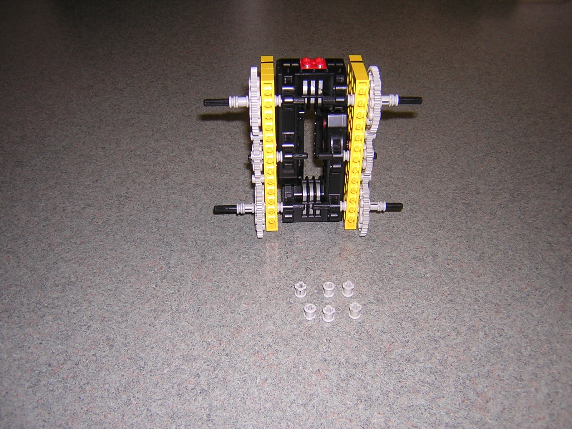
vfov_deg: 39.7
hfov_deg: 51.4
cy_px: 214
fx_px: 595
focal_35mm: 36
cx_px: 286
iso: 100
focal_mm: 4.7
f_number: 2.6
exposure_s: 1/60.1
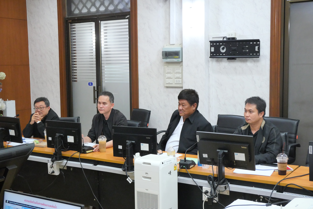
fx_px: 391
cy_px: 104
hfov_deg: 43.6
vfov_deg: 29.9
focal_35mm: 45
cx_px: 156
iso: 3200
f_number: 7.1
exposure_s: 1/30
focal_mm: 22
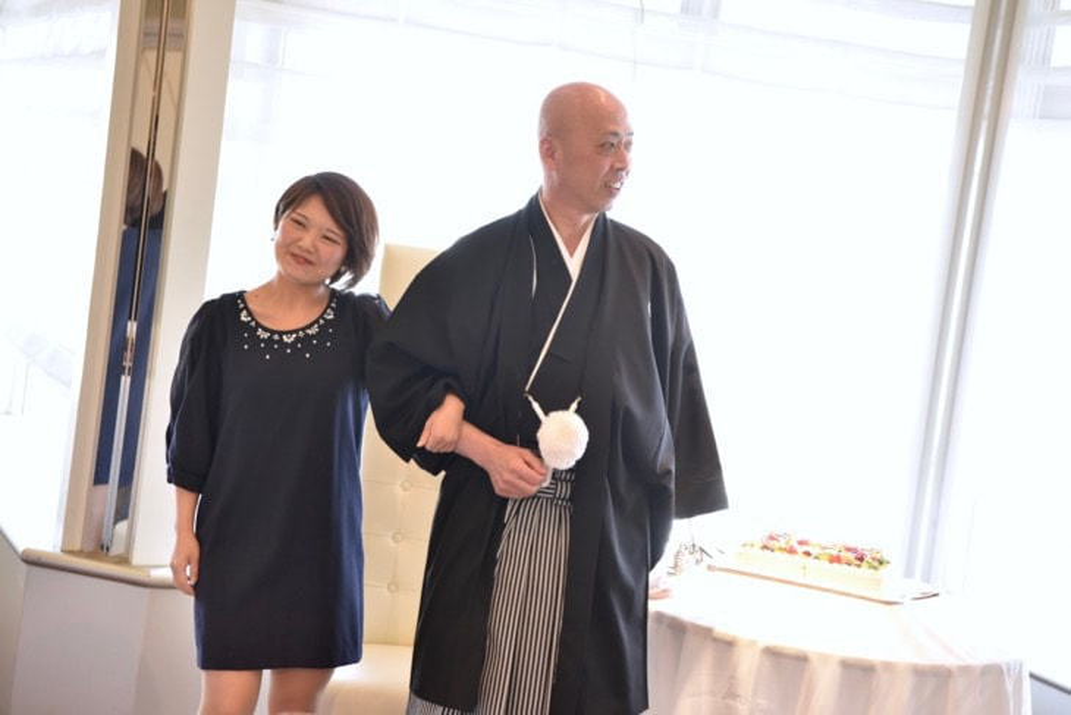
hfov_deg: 28.8
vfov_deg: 19.5
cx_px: 536
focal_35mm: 70
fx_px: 2083
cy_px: 358
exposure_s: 1/100
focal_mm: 70
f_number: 5.6
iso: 2000
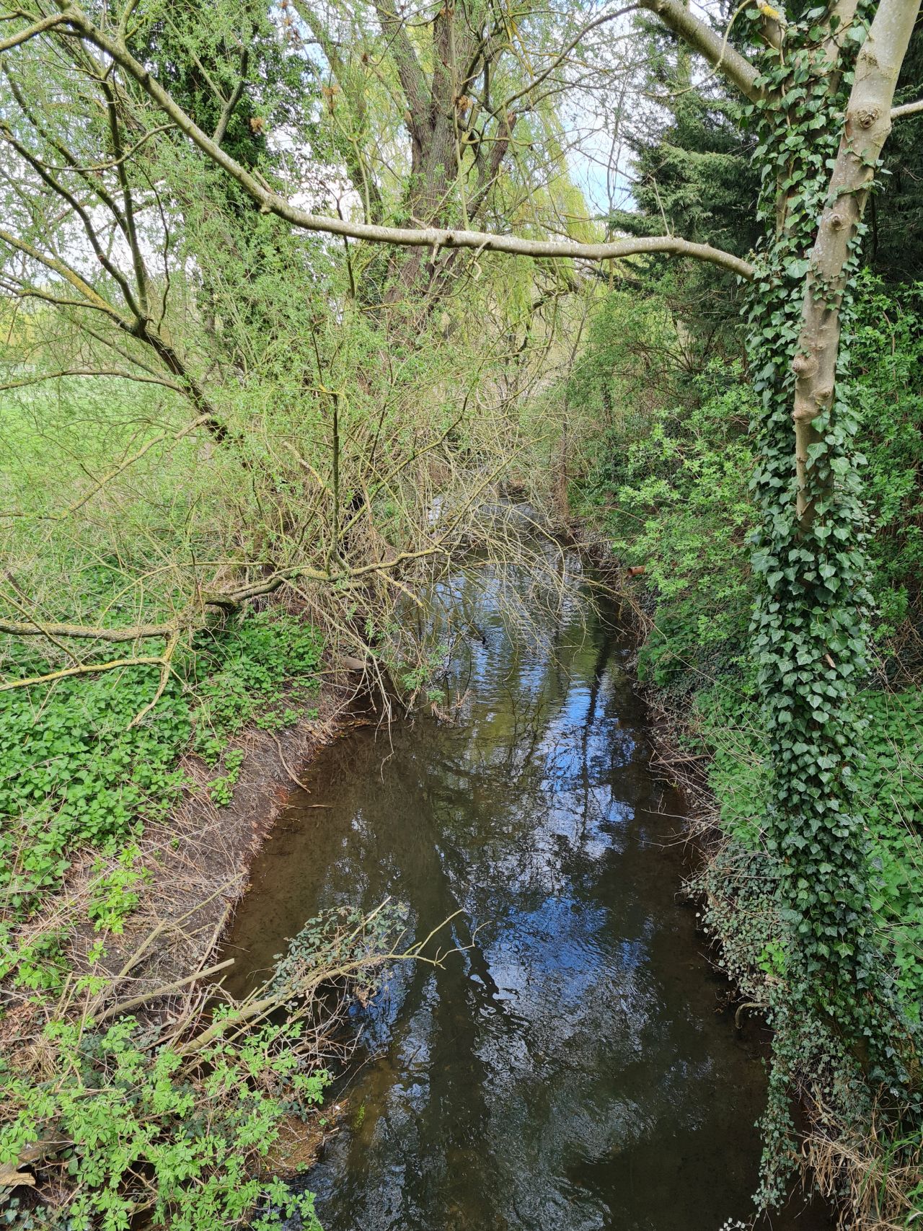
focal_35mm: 26
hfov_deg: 53.1
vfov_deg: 67.3
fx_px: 924
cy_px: 616
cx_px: 462
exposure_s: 1/268
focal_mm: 5.4
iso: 50
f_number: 1.8
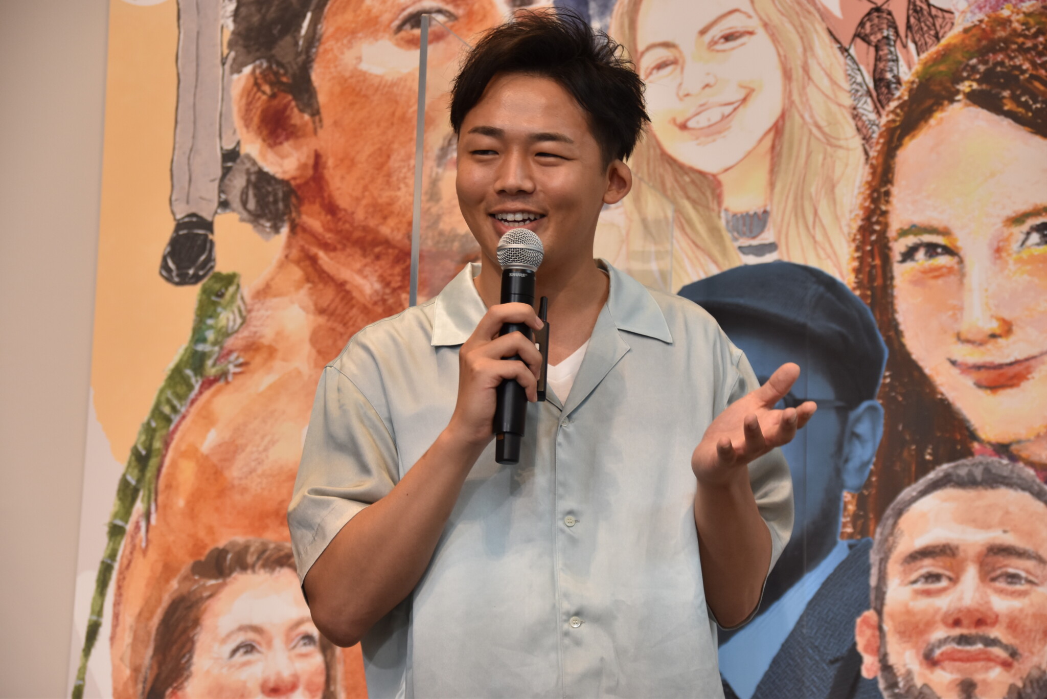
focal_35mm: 129
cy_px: 350
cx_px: 524
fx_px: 3753
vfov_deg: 10.6
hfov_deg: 15.9
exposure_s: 1/125
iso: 400
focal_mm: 86
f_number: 5.6
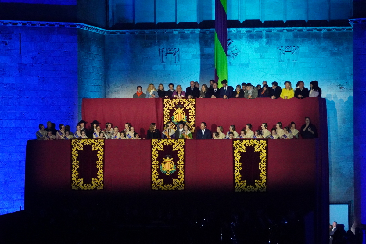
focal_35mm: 150
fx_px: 1525
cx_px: 183
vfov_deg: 9.1
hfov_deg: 13.7
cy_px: 122
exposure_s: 1/500
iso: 12800
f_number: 5
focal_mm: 100
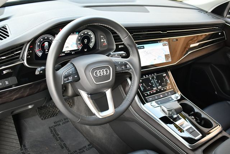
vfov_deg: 36.9
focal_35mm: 36
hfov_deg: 53.1
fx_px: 230
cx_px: 115
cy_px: 77
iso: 800
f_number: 3.5
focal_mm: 18
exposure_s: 1/160
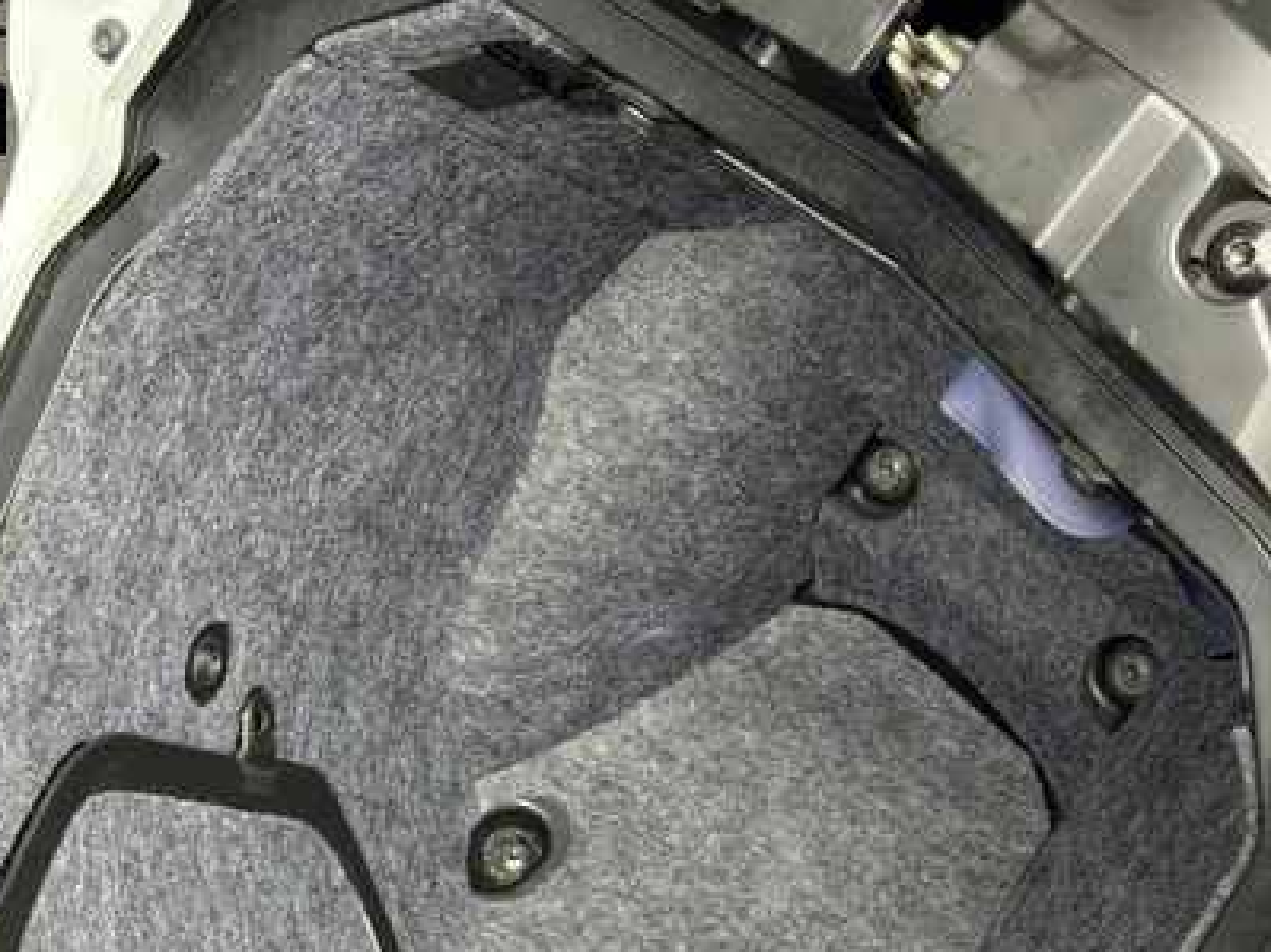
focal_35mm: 77
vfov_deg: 19.0
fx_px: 2826
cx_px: 618
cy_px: 707
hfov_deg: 25.3
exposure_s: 1/169
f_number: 1.78
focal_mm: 6.76
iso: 160
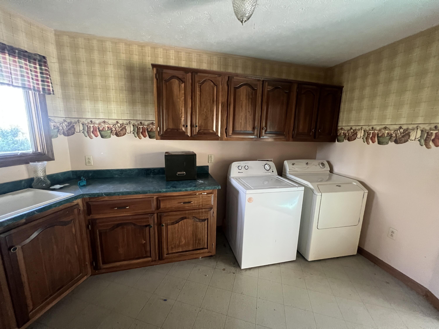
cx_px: 220
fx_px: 165
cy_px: 164
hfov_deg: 106.2
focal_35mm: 13
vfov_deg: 89.9
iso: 800
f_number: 1.8
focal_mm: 1.57
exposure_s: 1/60
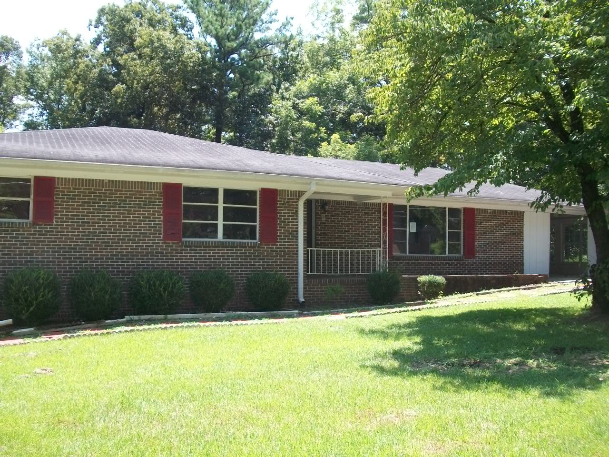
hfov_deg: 56.8
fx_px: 563
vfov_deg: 44.2
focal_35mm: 32
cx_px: 304
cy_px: 228
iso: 80
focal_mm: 5.7
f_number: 2.9
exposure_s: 1/320
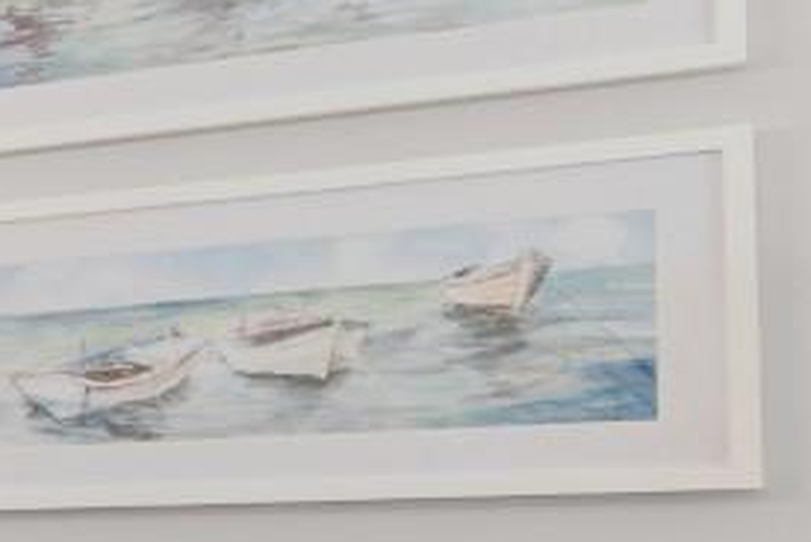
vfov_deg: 13.5
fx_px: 2255
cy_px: 574
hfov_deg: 12.4
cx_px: -1442
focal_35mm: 100
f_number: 4.8
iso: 100
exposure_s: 1/5
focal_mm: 11.5
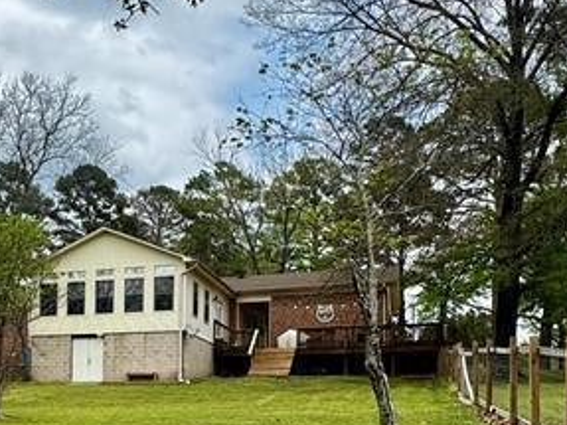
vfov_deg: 27.5
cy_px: 419
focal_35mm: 50
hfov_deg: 35.8
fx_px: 819
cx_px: 53
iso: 40
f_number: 2.2
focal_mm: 2.22
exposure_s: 1/921
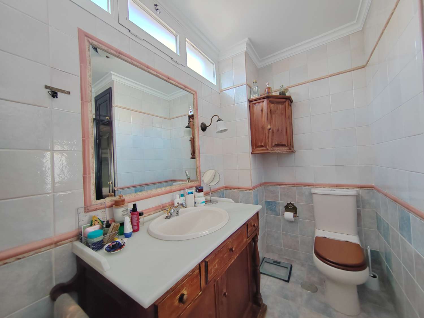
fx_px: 159
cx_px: 212
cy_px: 159
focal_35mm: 13
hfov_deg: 106.2
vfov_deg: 89.9
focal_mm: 2.16
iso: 616
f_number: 2.2
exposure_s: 1/33.3
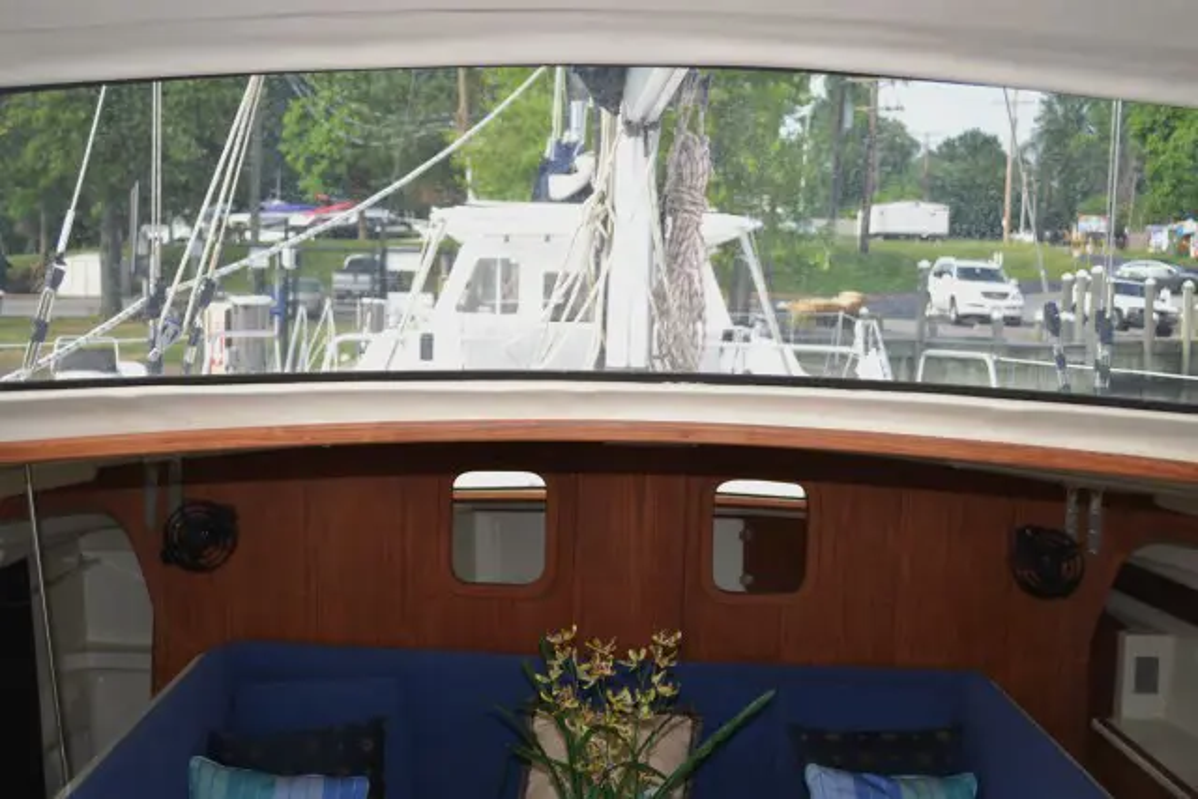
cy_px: 400
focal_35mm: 42
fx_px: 1398
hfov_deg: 46.4
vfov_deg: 31.9
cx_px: 599
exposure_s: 1/160
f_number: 4.5
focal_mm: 28
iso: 100
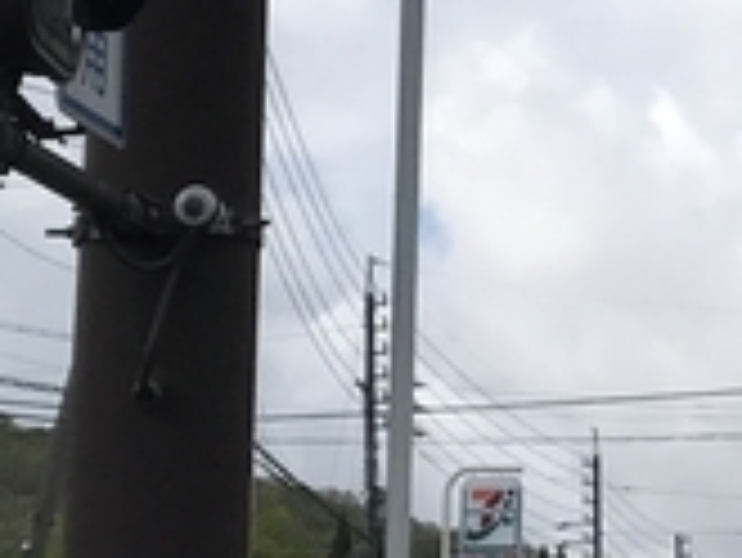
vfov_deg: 8.4
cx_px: 895
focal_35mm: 174
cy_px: -274
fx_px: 3732
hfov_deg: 11.1
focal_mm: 3.99
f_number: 1.8
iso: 20
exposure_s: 1/4566
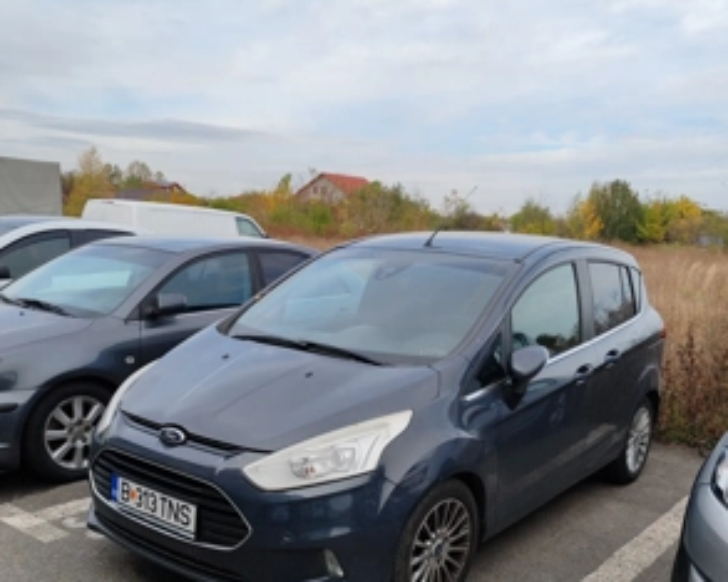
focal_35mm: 36
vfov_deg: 40.2
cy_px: 423
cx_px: 365
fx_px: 775
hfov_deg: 50.3
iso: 50
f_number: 1.9
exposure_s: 1/460
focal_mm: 6.12
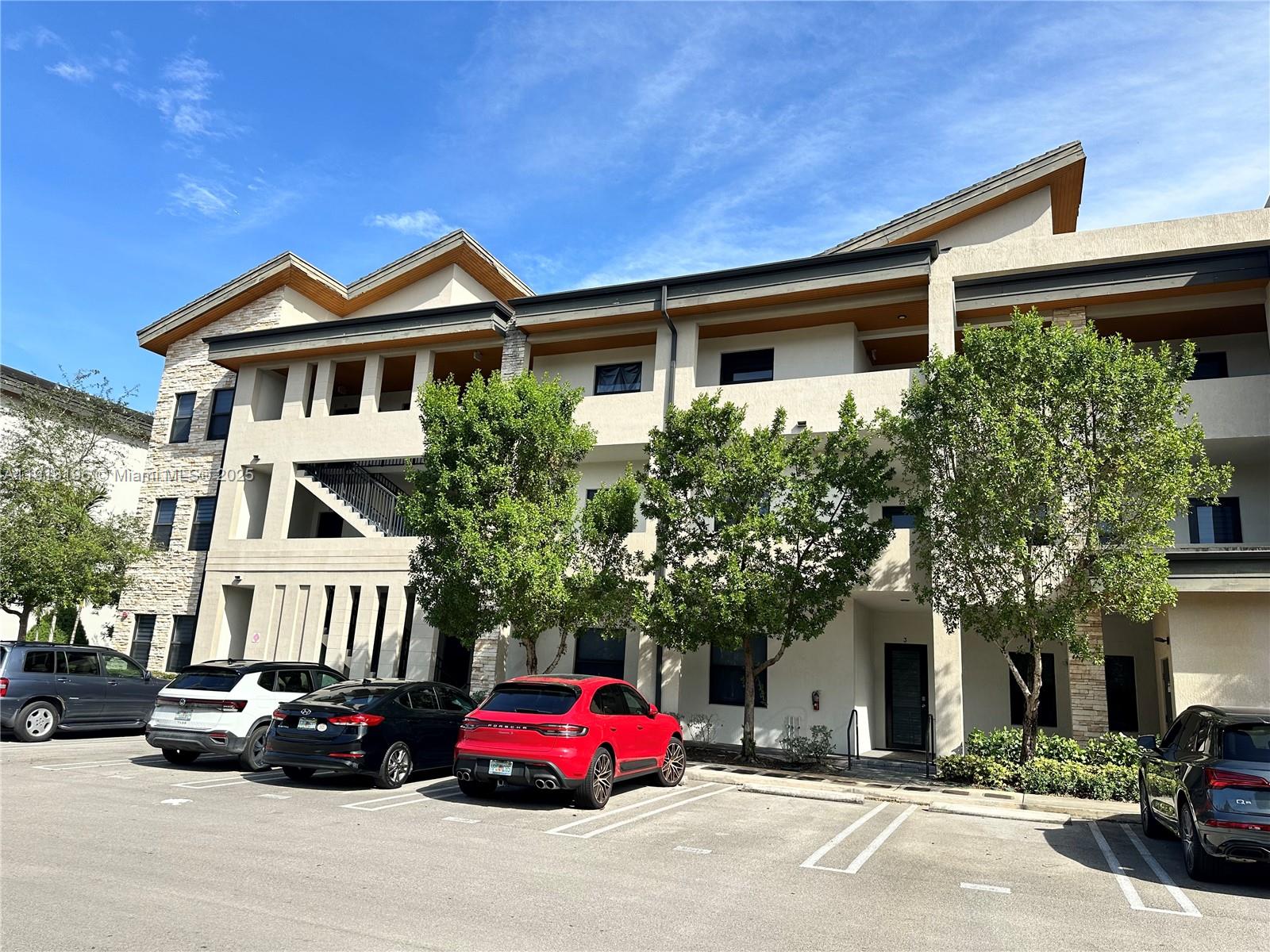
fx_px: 881
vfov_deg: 56.8
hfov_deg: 71.6
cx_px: 635
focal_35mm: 24
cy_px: 476
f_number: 1.78
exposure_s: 1/2732
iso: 80
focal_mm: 6.86
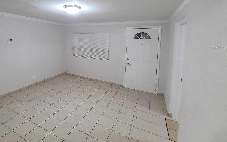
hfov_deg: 92.8
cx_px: 88
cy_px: 47
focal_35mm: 17
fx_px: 105
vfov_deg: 66.2
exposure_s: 1/40
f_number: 2.2
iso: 400
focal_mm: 2.2
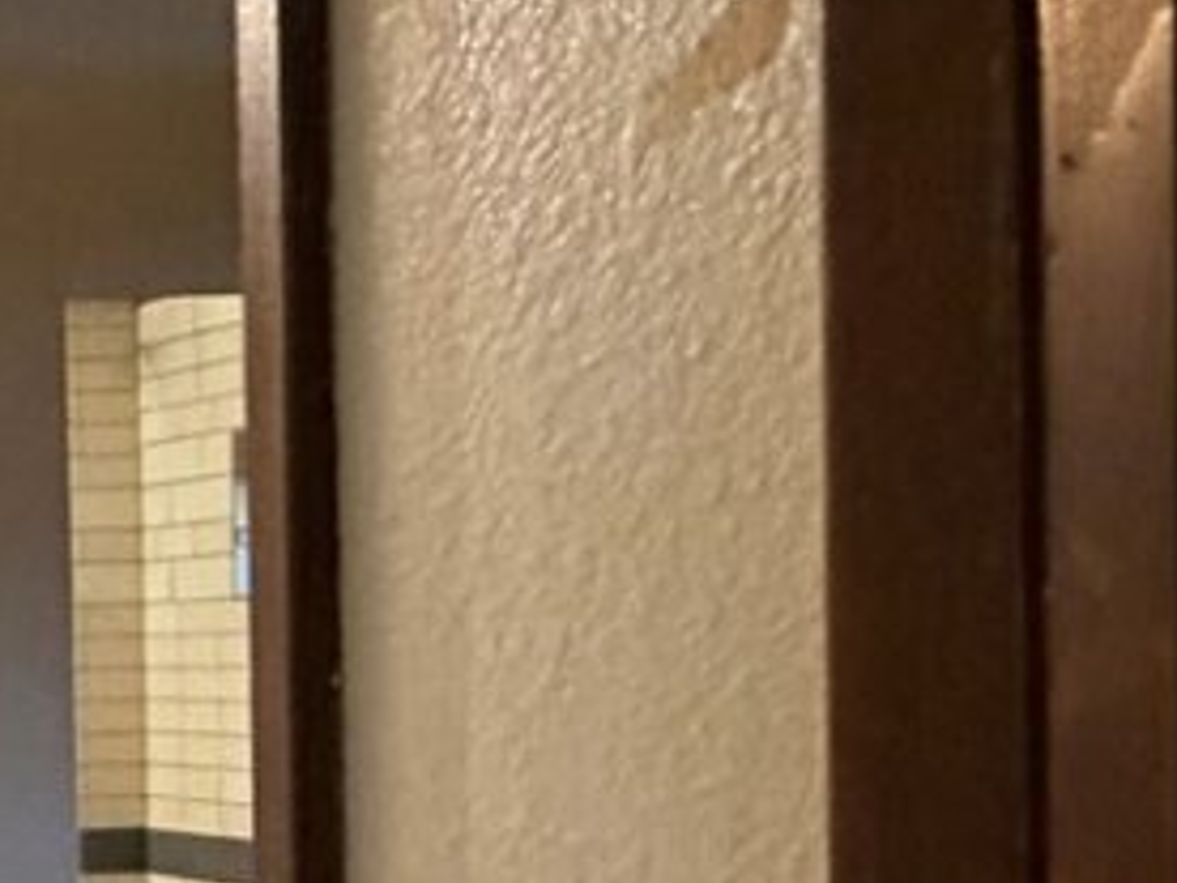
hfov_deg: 18.7
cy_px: 712
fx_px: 2414
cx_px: -1122
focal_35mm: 71
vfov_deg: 20.5
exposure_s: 1/60
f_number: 2.2
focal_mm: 2.22
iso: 1000
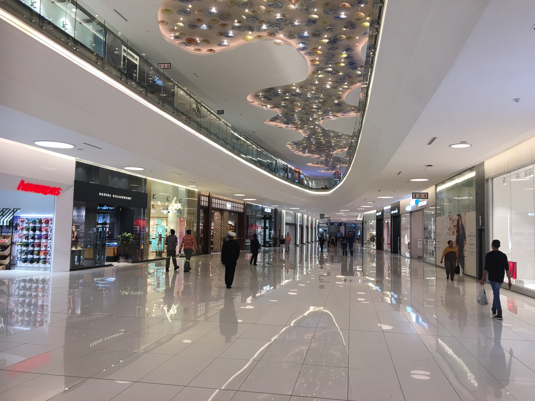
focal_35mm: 29
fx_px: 448
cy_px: 200
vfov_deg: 48.2
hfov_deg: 61.7
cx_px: 268
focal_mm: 4.15
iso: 32
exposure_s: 1/33
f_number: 2.2
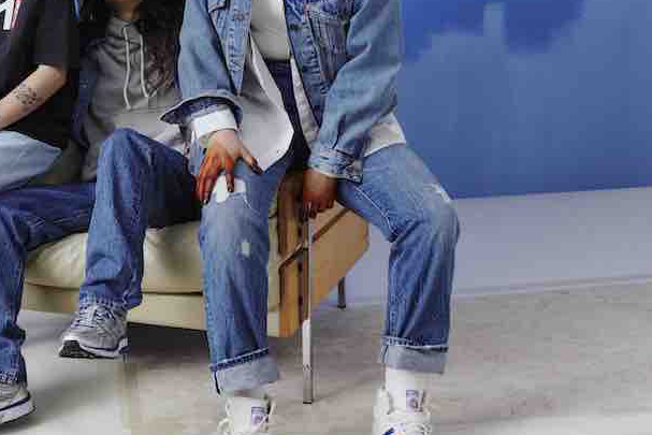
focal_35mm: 59
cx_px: 269
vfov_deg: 22.7
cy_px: 94
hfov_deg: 33.8
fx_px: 1069
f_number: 7.1
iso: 800
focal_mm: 35
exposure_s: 1/250
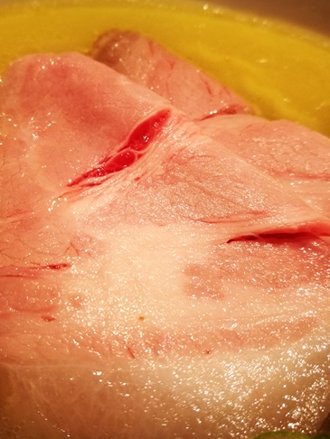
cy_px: 204
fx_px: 508
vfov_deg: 46.7
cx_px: 108
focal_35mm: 40
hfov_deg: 35.6
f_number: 4
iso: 250
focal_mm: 4.5
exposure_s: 1/33.3
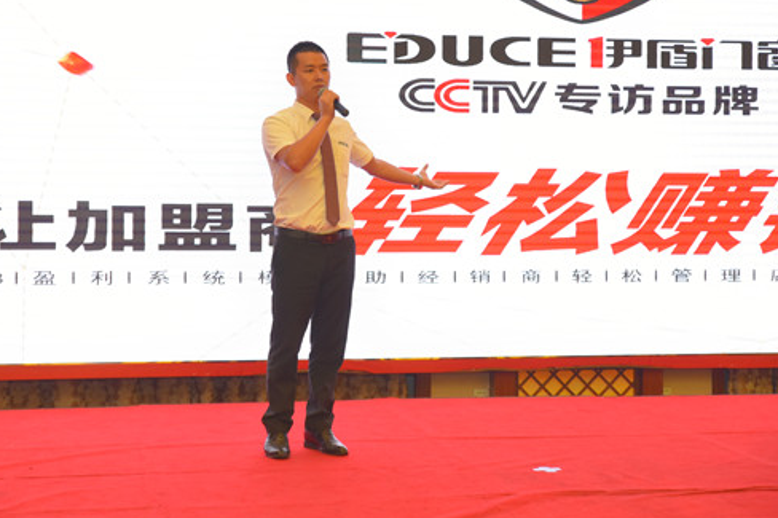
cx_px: 341
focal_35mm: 64
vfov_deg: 21.2
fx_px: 1383
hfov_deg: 31.4
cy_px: 207
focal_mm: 52
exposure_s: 1/200
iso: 2000
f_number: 2.8
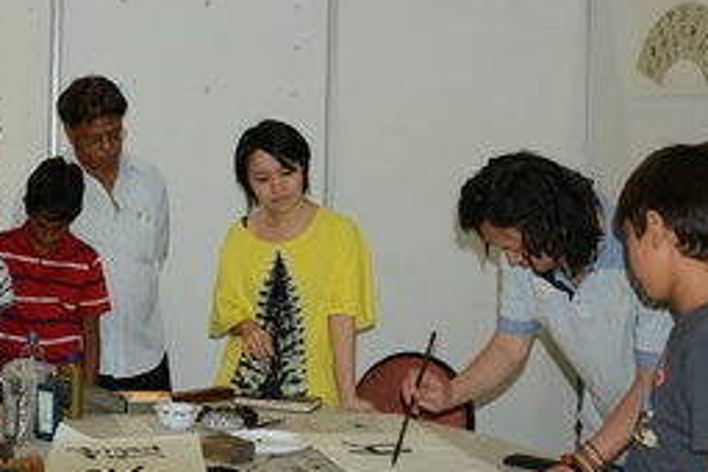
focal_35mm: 69
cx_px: 103
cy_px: 140
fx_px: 1357
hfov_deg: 28.4
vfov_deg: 19.6
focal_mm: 32
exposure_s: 1/60
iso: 640
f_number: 4.5
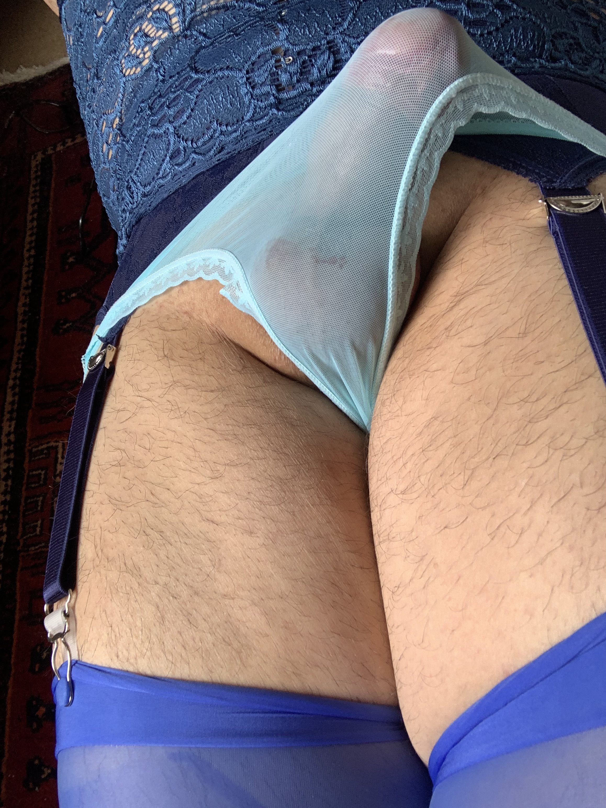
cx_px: 303
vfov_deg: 56.8
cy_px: 404
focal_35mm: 32
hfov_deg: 44.2
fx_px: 747
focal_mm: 2.87
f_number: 2.2
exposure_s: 1/121
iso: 64
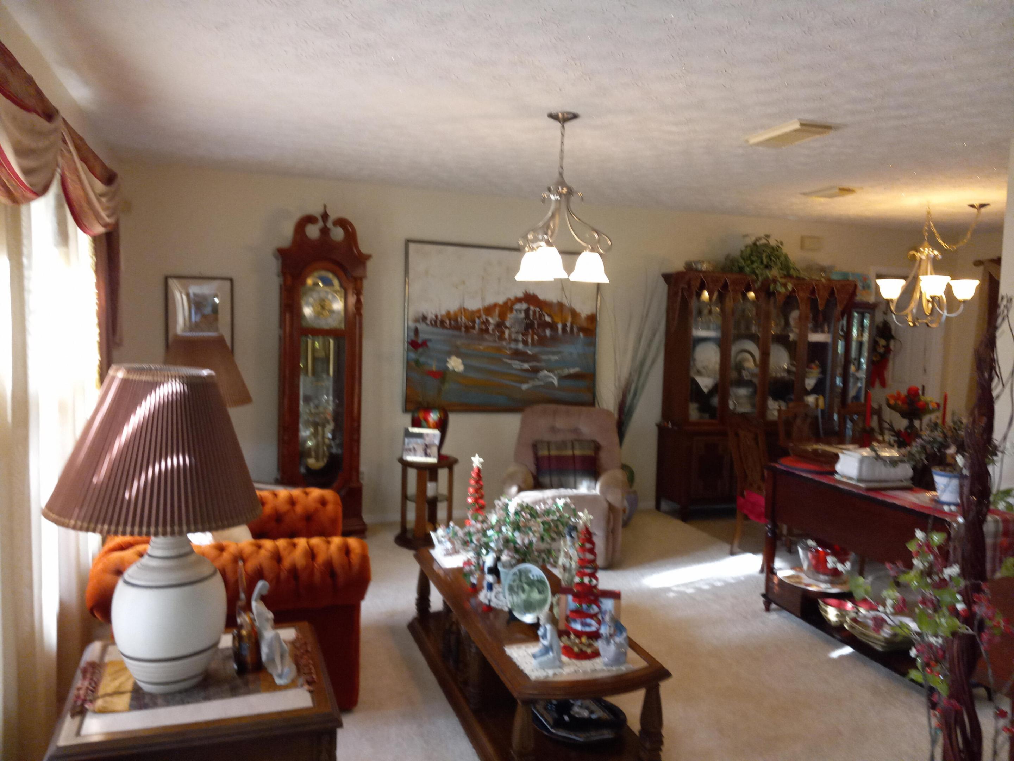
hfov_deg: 65.3
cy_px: 380
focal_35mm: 27
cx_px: 507
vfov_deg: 51.4
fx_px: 791
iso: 160
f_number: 1.8
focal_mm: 3.94
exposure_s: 1/50
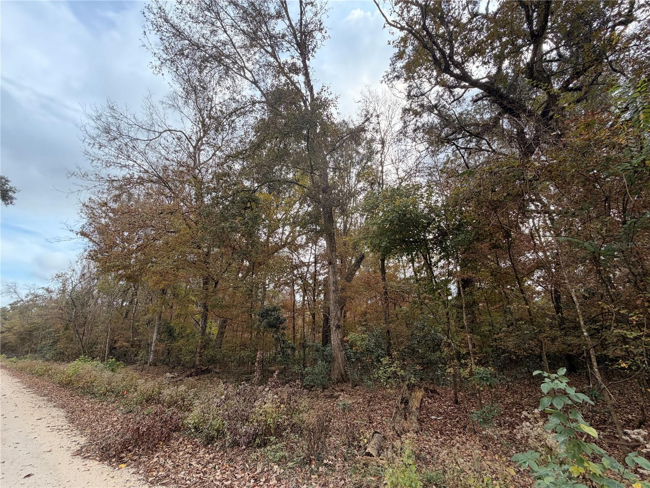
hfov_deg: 102.1
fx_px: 263
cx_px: 325
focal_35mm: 14
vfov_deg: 85.7
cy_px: 244
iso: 50
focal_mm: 2.22
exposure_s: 1/502
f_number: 2.2
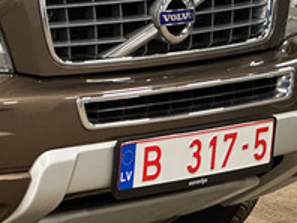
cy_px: 79
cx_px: -70
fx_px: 2002
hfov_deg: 8.4
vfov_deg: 6.4
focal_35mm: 233
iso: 500
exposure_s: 1/35
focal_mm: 9
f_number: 2.8
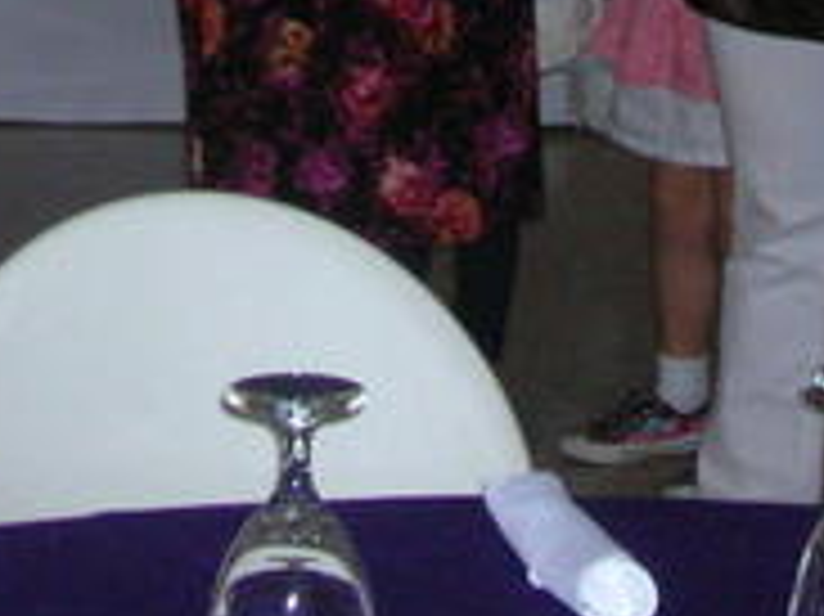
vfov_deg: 7.7
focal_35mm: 189
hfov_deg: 10.5
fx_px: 4496
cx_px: 504
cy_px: -416
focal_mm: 9
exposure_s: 1/60.1
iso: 200
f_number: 3.4
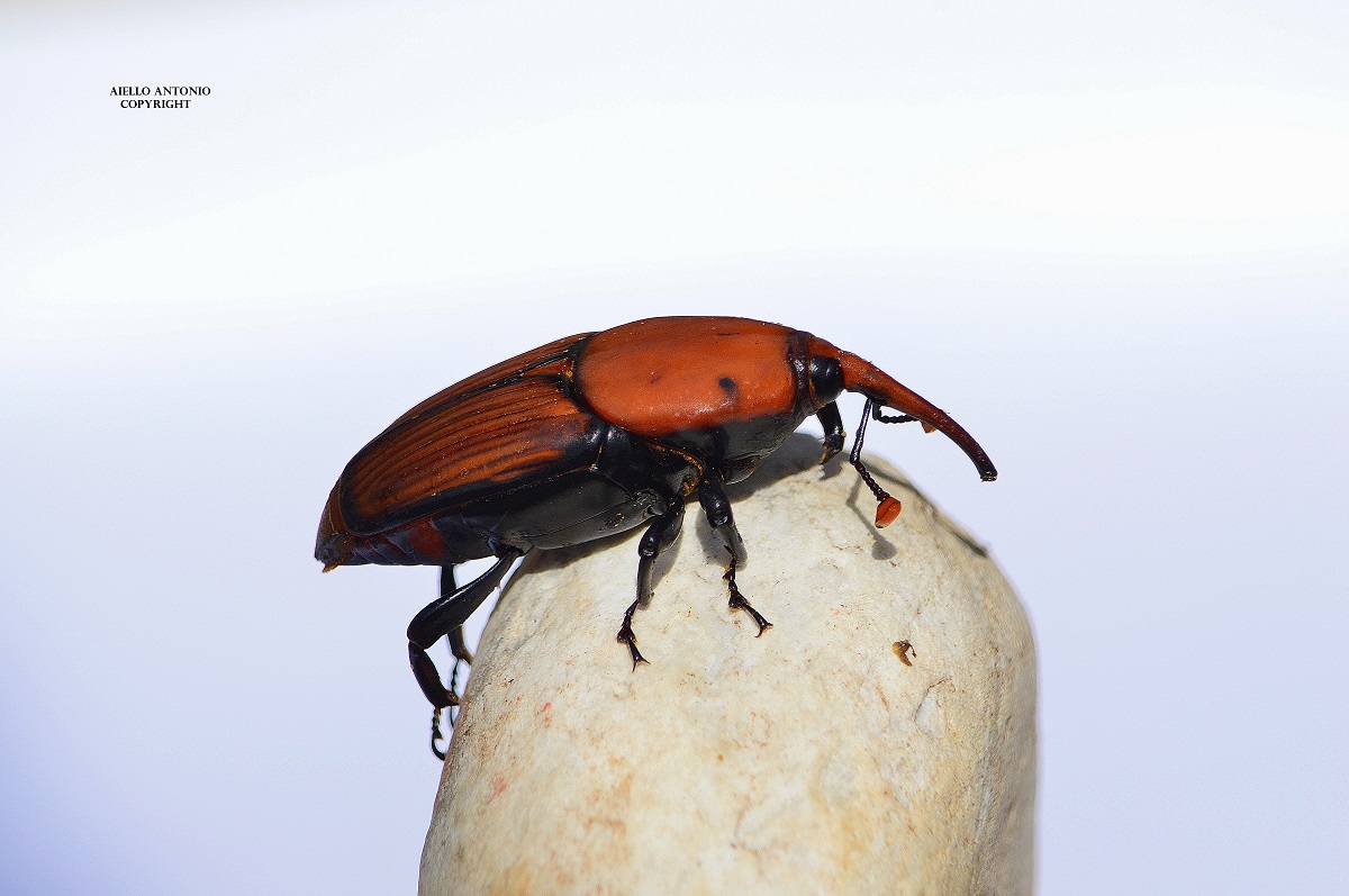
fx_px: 16842
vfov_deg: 3.0
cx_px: 674
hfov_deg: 4.6
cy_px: 448
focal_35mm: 450
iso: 280
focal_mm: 300
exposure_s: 1/500
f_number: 11
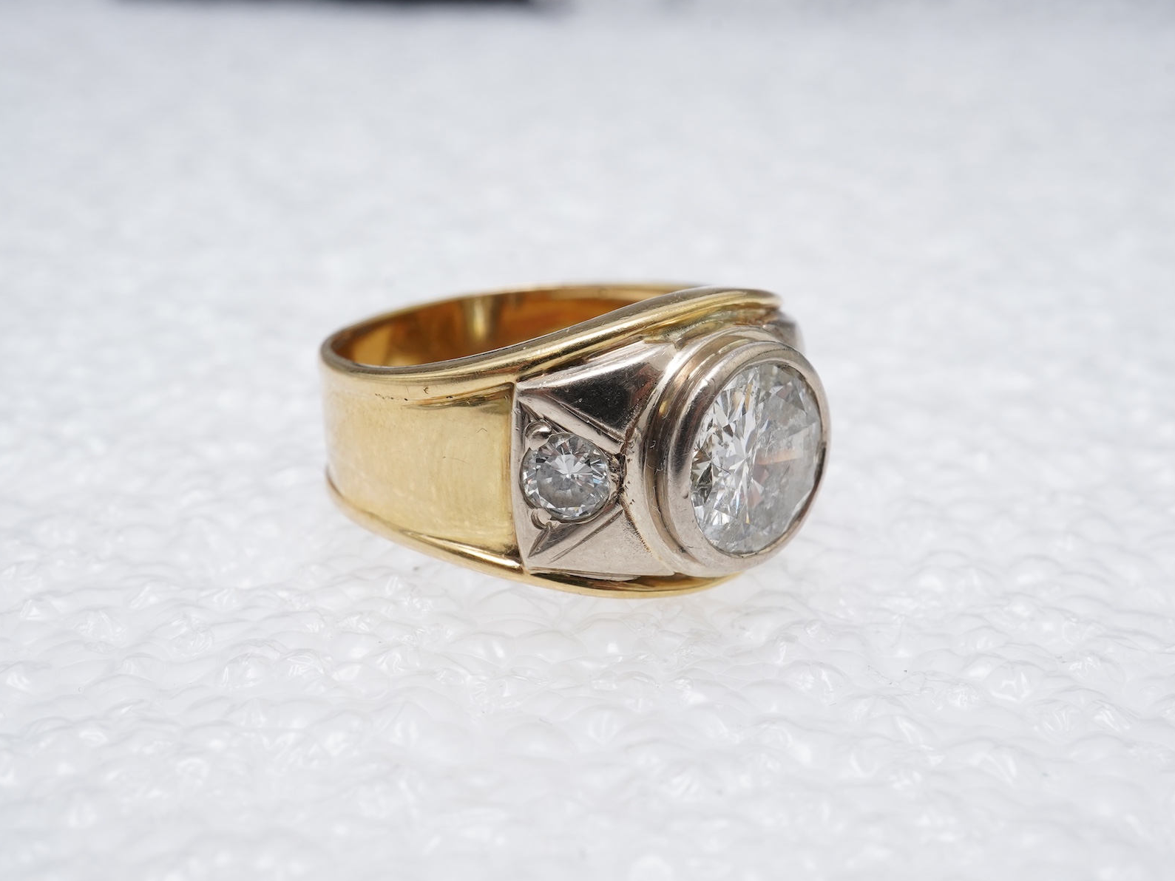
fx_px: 1663
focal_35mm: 49
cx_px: 620
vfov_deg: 29.7
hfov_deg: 38.9
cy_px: 440
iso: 500
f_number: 22
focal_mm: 30
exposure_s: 1/125
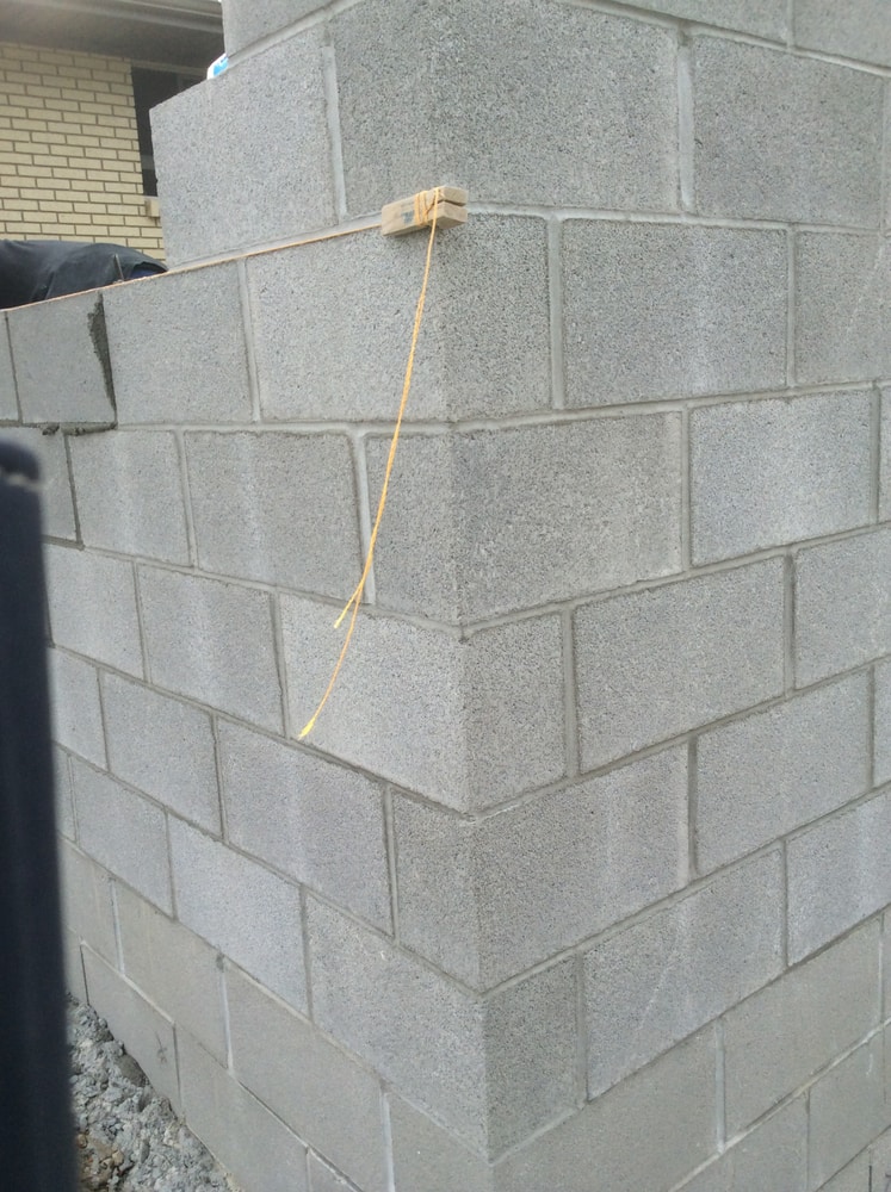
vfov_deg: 55.4
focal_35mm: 33
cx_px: 446
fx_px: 1135
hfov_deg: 42.8
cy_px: 596
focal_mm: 3.3
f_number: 2.4
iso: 32
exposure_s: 1/282
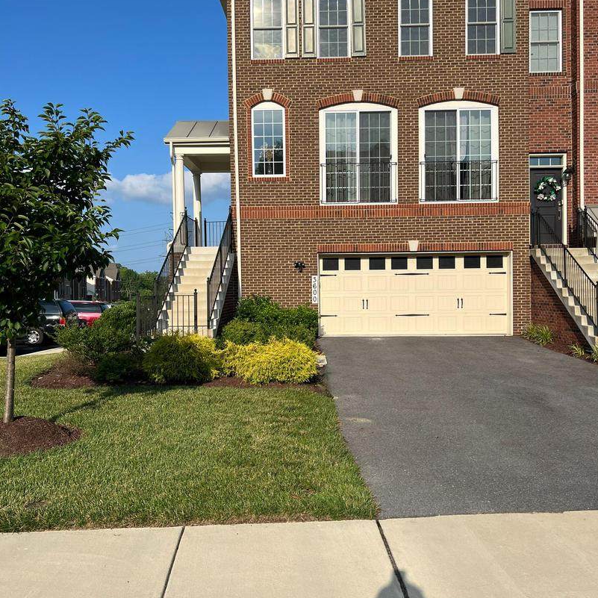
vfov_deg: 52.5
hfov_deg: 52.5
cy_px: 290
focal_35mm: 31
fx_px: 606
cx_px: 302
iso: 50
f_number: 1.5
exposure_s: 1/4831
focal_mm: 5.7
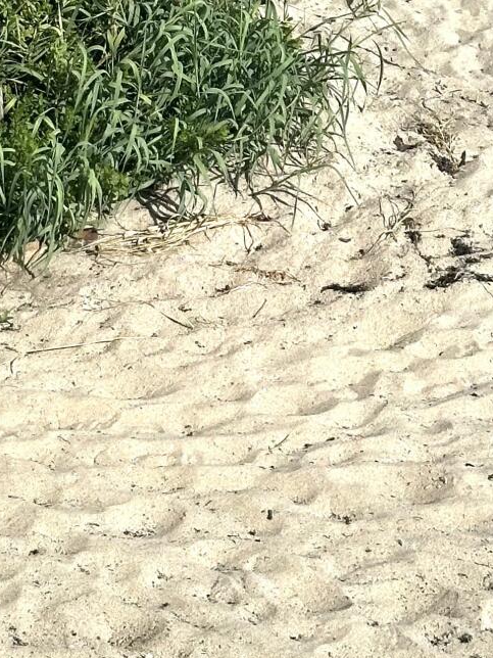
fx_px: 2829
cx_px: 118
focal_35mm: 149
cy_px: -107
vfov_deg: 13.0
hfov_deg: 9.9
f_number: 1.78
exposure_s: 1/8197
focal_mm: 6.86
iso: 64
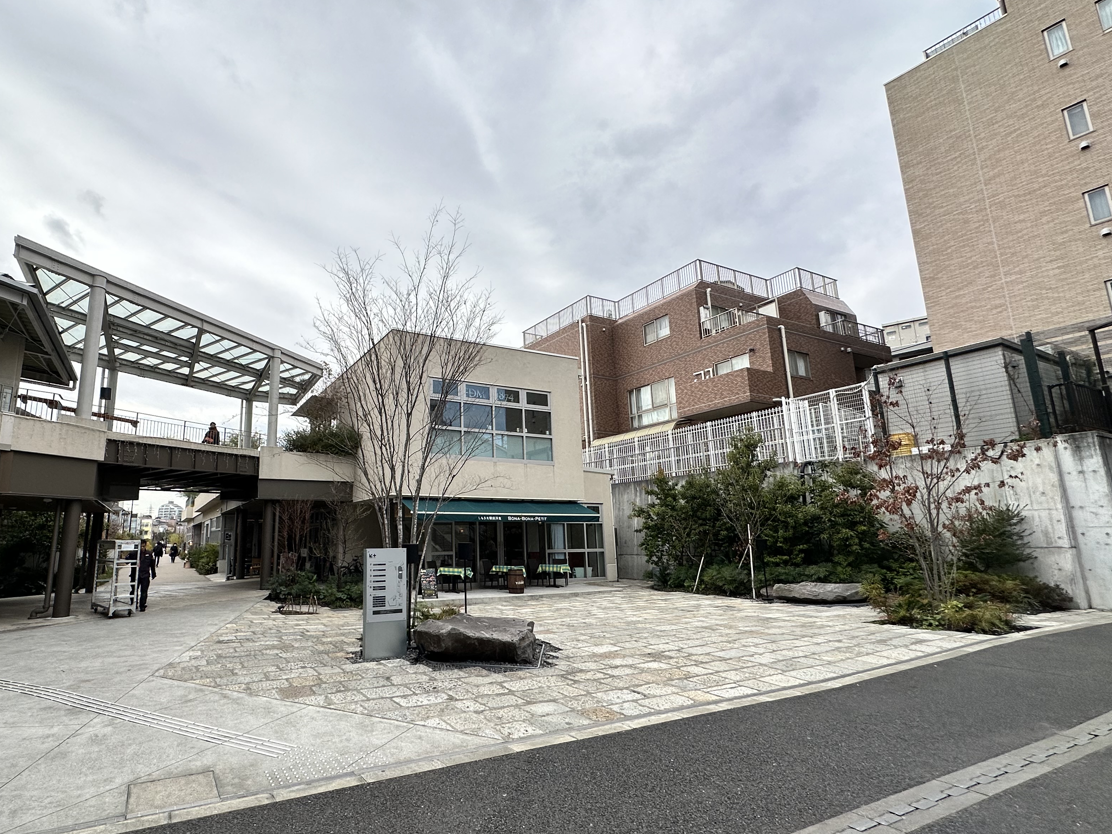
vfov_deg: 71.6
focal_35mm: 18
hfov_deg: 86.4
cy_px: 430
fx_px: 578
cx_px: 433
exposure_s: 1/2353
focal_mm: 2.22
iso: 50
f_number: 2.2
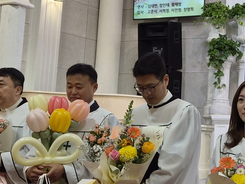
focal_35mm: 85
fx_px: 602
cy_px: 42
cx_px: 210
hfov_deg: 22.6
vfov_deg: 17.3
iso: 50
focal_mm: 5.4
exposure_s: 1/120
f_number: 1.8
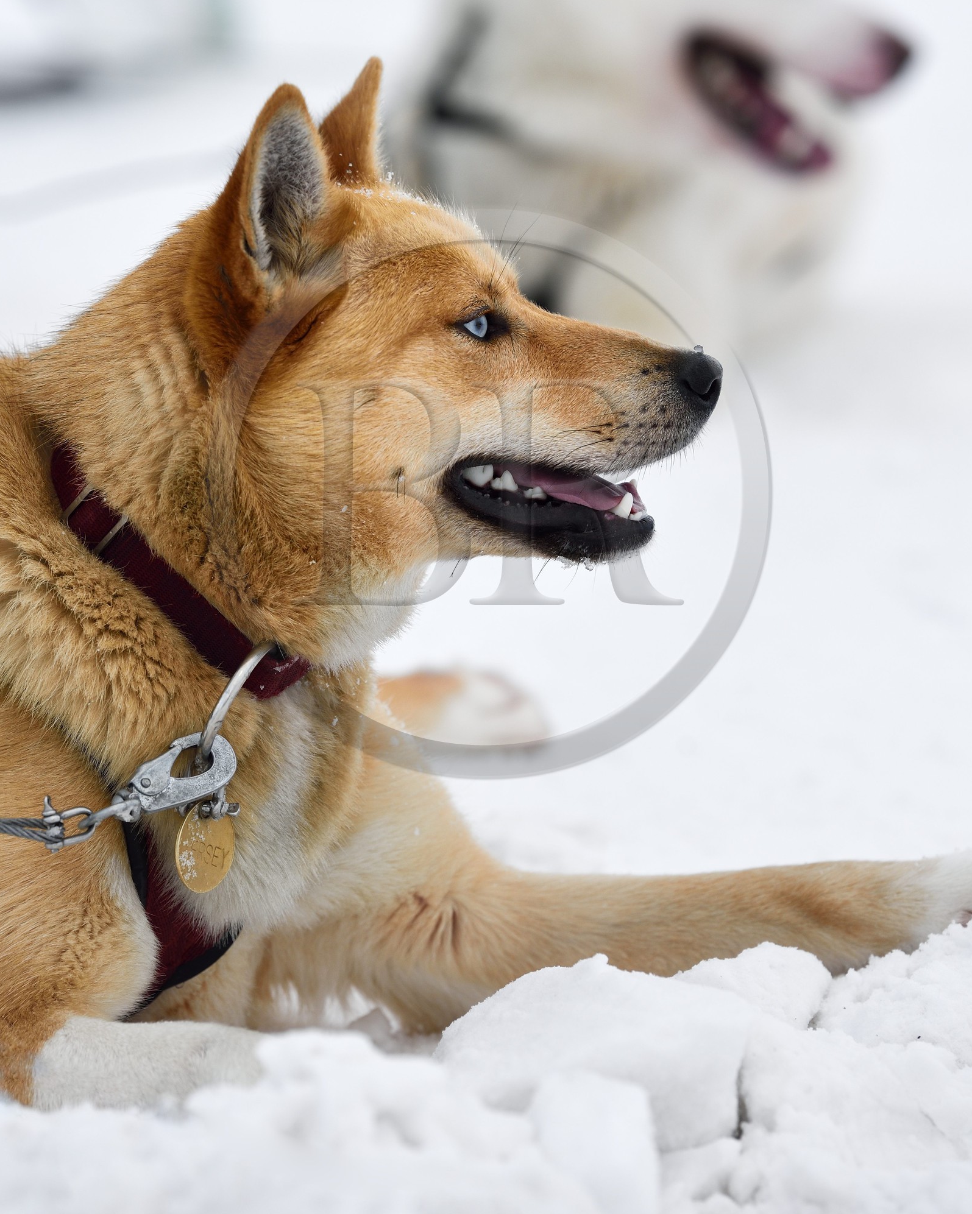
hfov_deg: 6.8
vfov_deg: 8.5
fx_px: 8125
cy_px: 493
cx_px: 485
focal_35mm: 226
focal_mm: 200
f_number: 5
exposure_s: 1/250
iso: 400
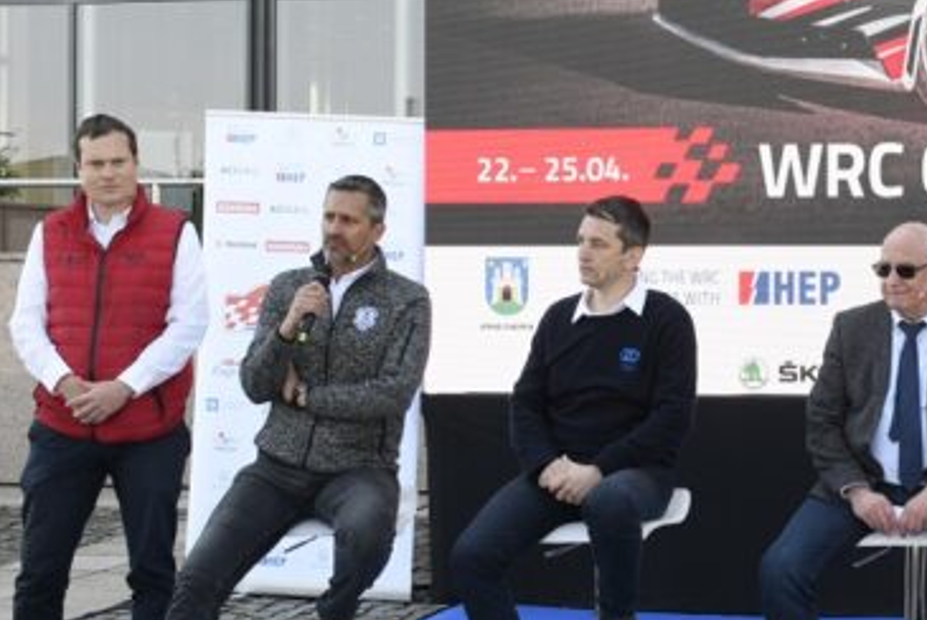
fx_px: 2062
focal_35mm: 80
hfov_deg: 24.6
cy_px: 305
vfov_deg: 17.1
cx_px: 833
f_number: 5.6
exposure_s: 1/100
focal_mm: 28
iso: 200
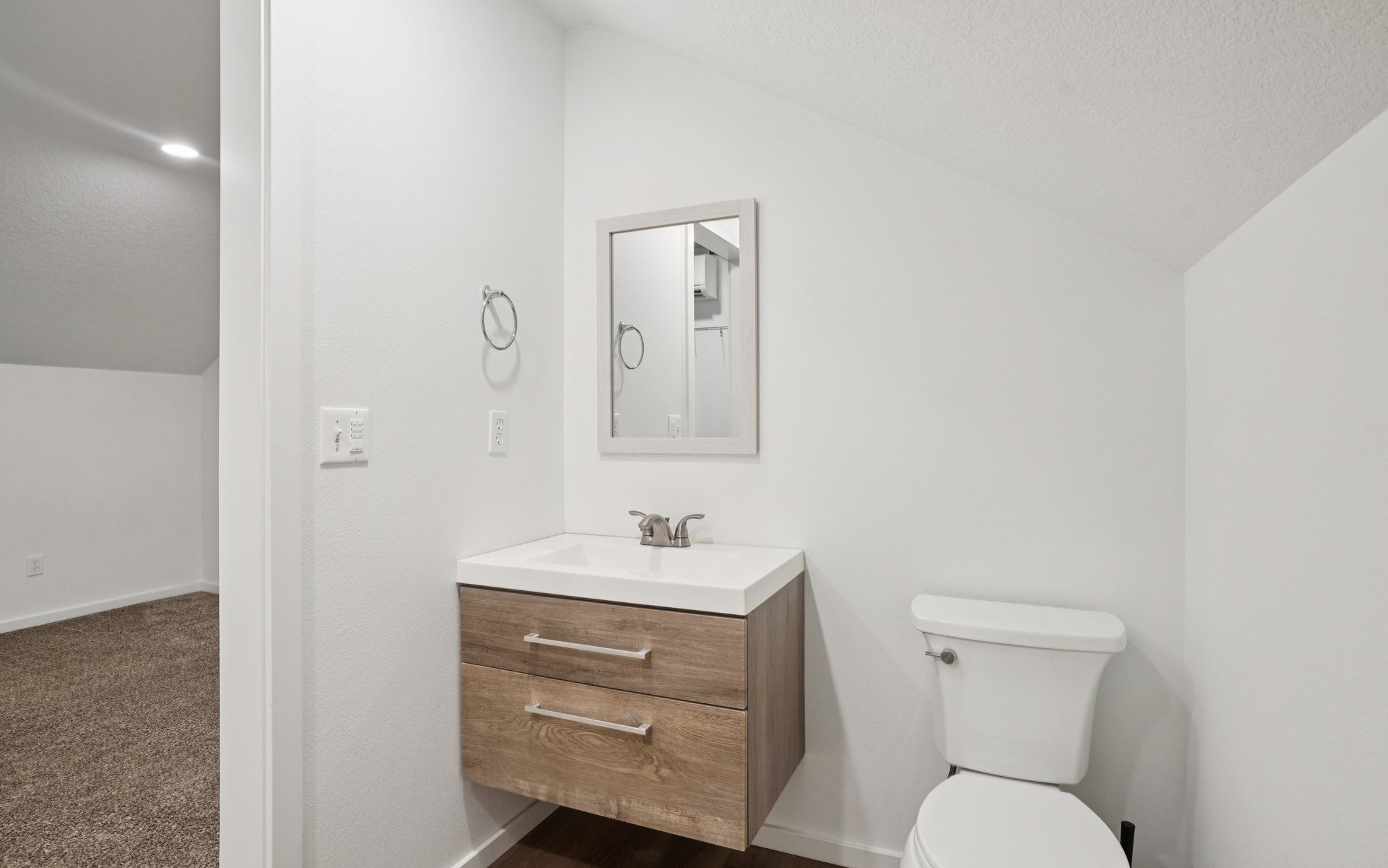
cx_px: 715
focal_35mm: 17
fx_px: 643
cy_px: 436
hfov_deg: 94.3
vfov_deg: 68.0
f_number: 8
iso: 400
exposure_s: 1/15
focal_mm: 16
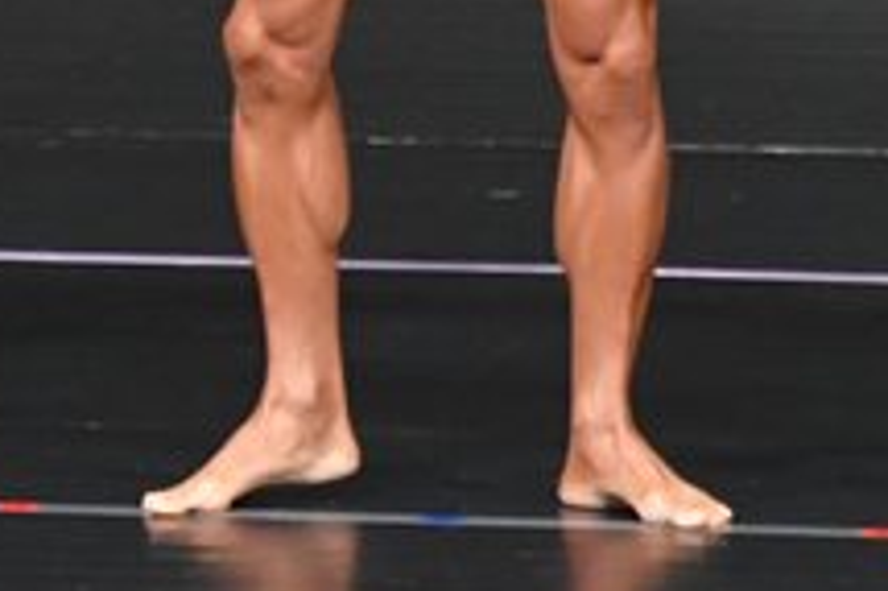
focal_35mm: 1133
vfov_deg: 1.2
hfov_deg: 1.8
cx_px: -246
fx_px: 27925
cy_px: -405
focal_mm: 210
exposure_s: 1/400
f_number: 5.6
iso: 4000
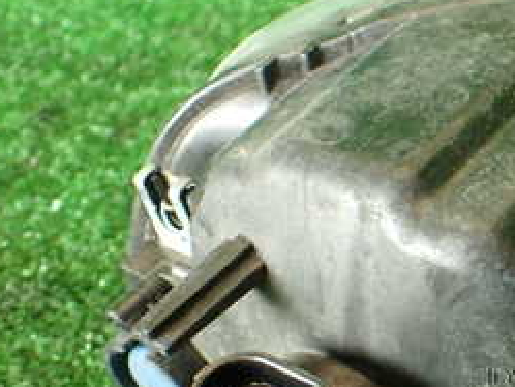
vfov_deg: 19.1
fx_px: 1146
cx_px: 594
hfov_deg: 23.5
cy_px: 255
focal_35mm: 77
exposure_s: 1/50
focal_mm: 5.79
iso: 200
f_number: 2.4
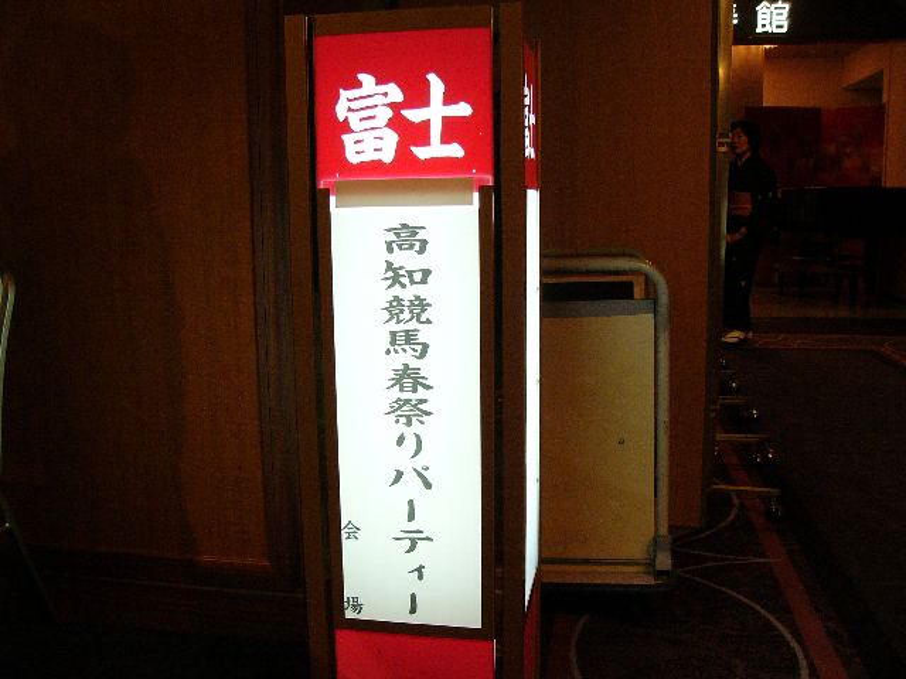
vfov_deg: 39.7
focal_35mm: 36
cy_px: 340
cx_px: 453
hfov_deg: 51.4
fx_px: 942
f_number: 2.8
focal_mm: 6
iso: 200
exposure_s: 1/60
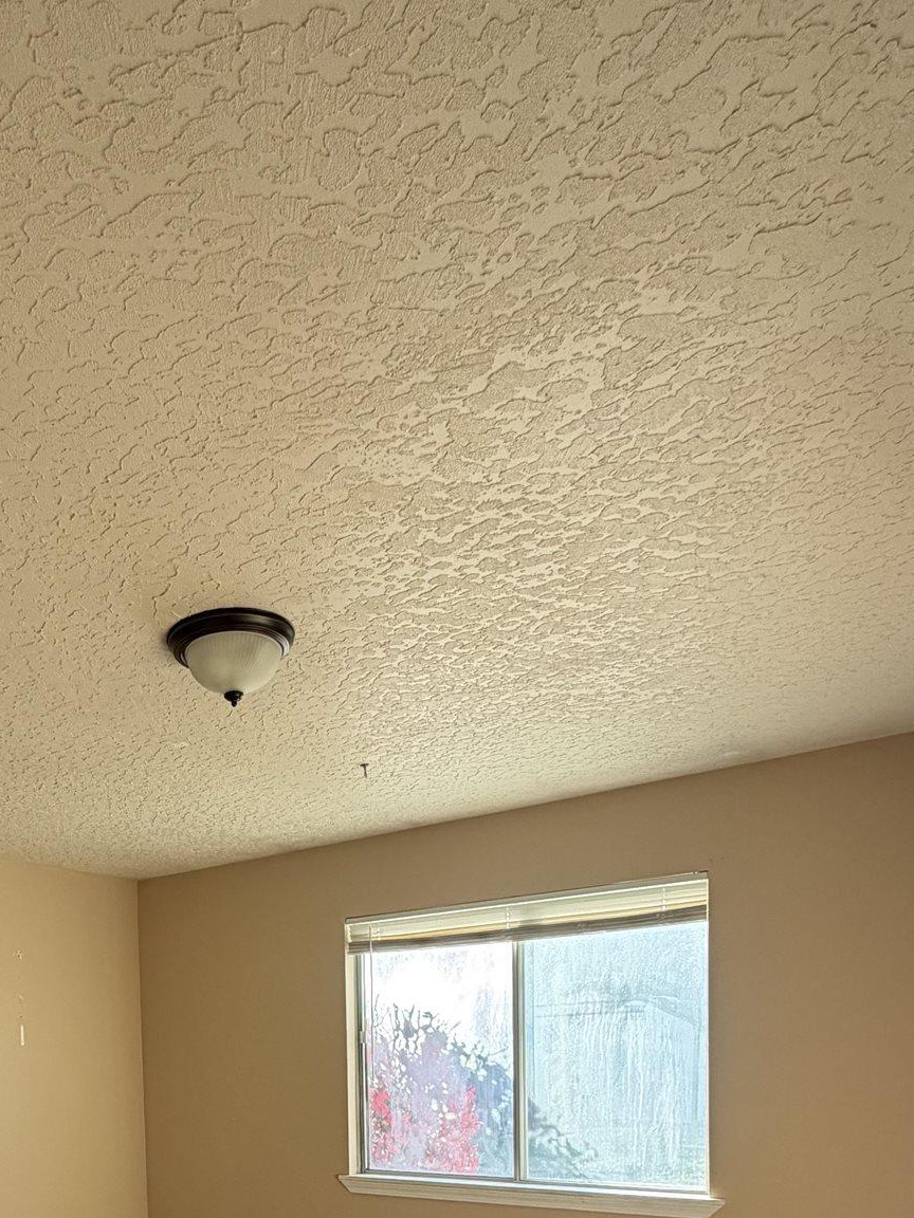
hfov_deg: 47.4
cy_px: 1125
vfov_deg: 54.2
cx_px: 200
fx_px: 986
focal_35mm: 28
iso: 80
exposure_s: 1/121
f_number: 2.2
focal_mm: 2.22
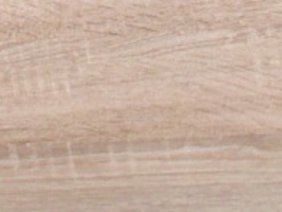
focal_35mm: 214
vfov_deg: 6.4
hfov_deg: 9.2
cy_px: -408
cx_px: 278
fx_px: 1743
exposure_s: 1/125
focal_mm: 5.86
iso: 160
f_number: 2.8
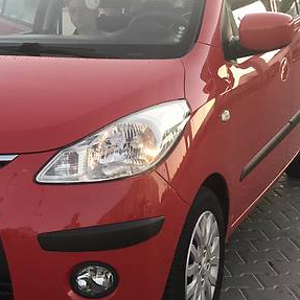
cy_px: 160
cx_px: 90
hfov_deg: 24.8
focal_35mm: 69
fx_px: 677
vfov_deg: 25.0
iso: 40
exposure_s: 1/100
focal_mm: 4
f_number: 1.8
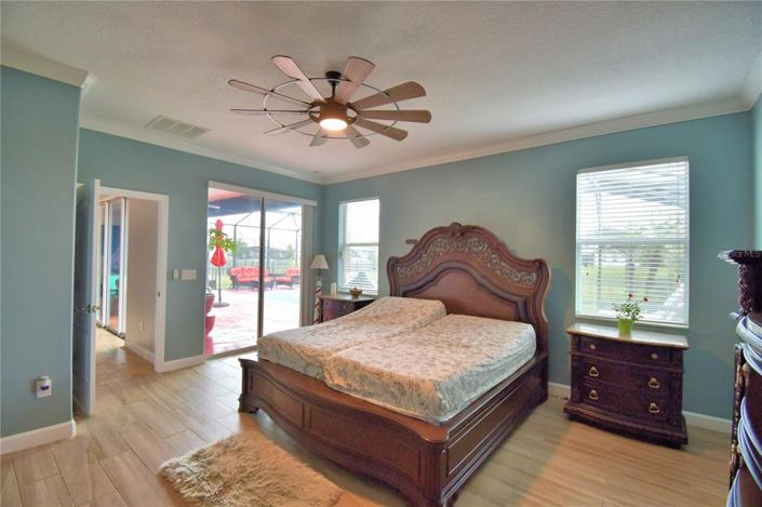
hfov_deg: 100.4
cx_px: 381
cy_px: 254
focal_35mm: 15
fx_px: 317
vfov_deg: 77.2
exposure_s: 1/80
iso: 400
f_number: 4.5
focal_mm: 10
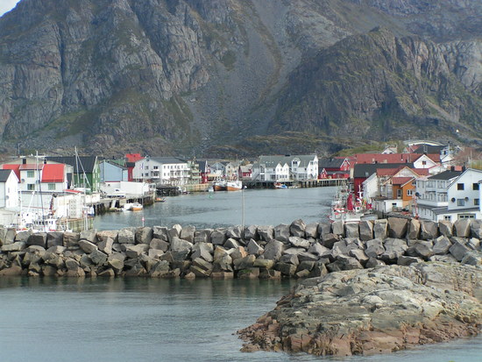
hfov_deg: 15.8
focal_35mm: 125
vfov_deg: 11.9
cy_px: 181
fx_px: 1741
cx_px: 241
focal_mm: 19.1
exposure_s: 1/200
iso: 50
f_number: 5.6
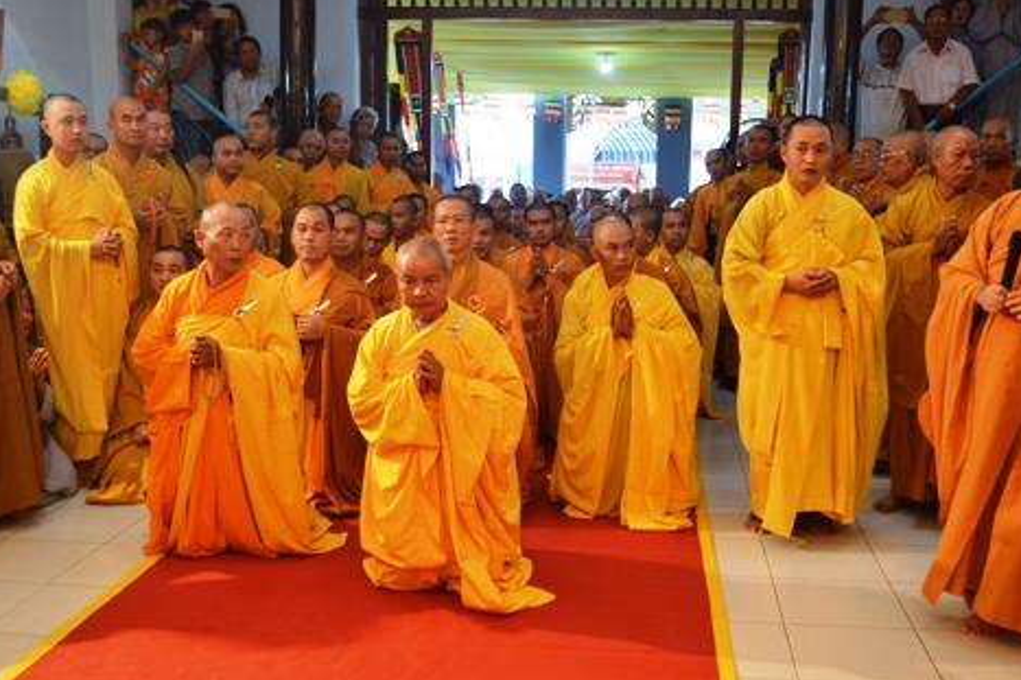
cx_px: 540
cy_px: 396
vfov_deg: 35.8
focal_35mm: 37
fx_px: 1049
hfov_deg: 51.9
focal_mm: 18
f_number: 4
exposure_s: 1/60
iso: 400
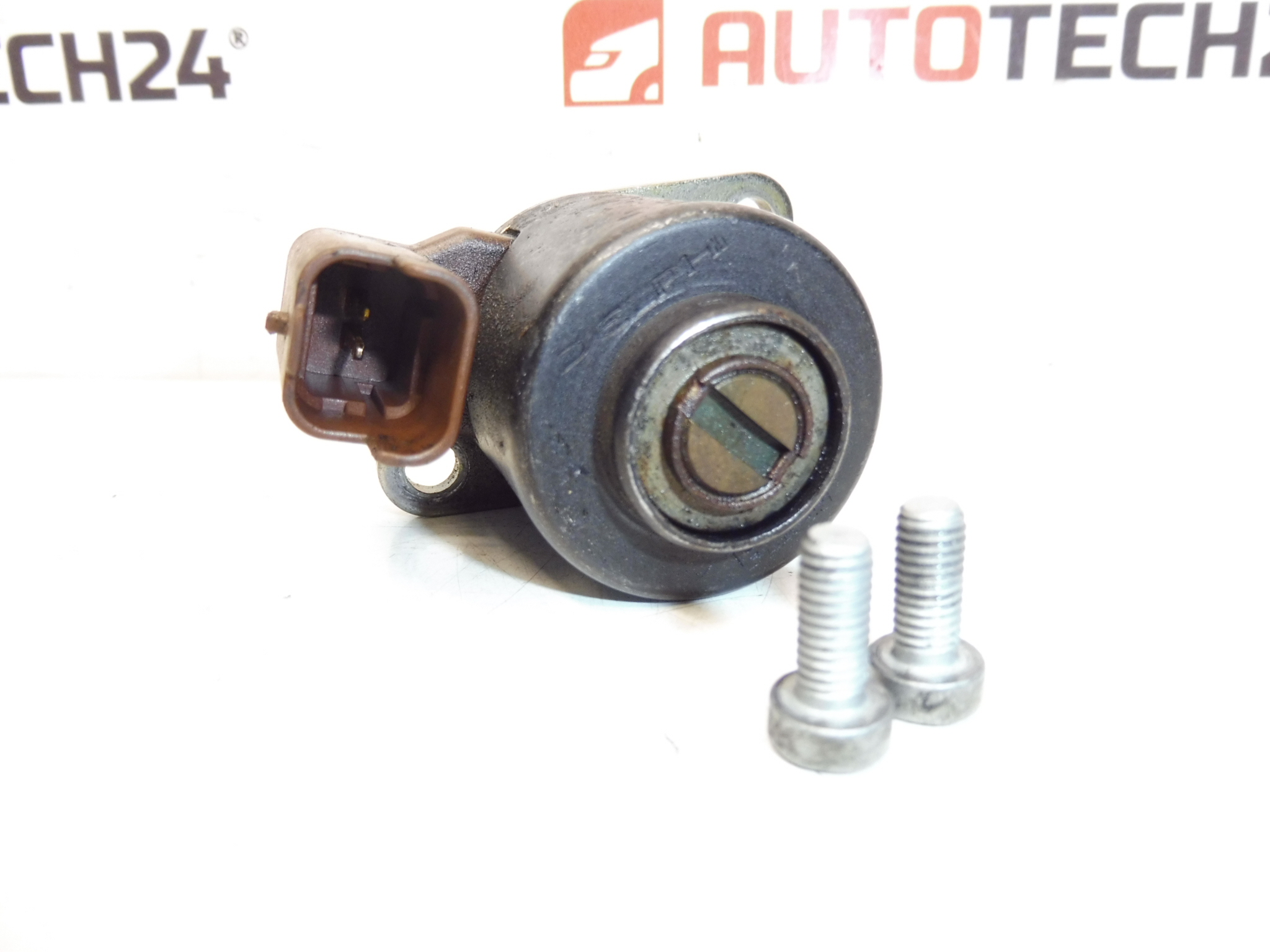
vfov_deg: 56.8
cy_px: 476
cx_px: 635
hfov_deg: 71.6
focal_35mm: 24
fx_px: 881
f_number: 3.5
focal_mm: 4.3
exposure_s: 1/60
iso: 200
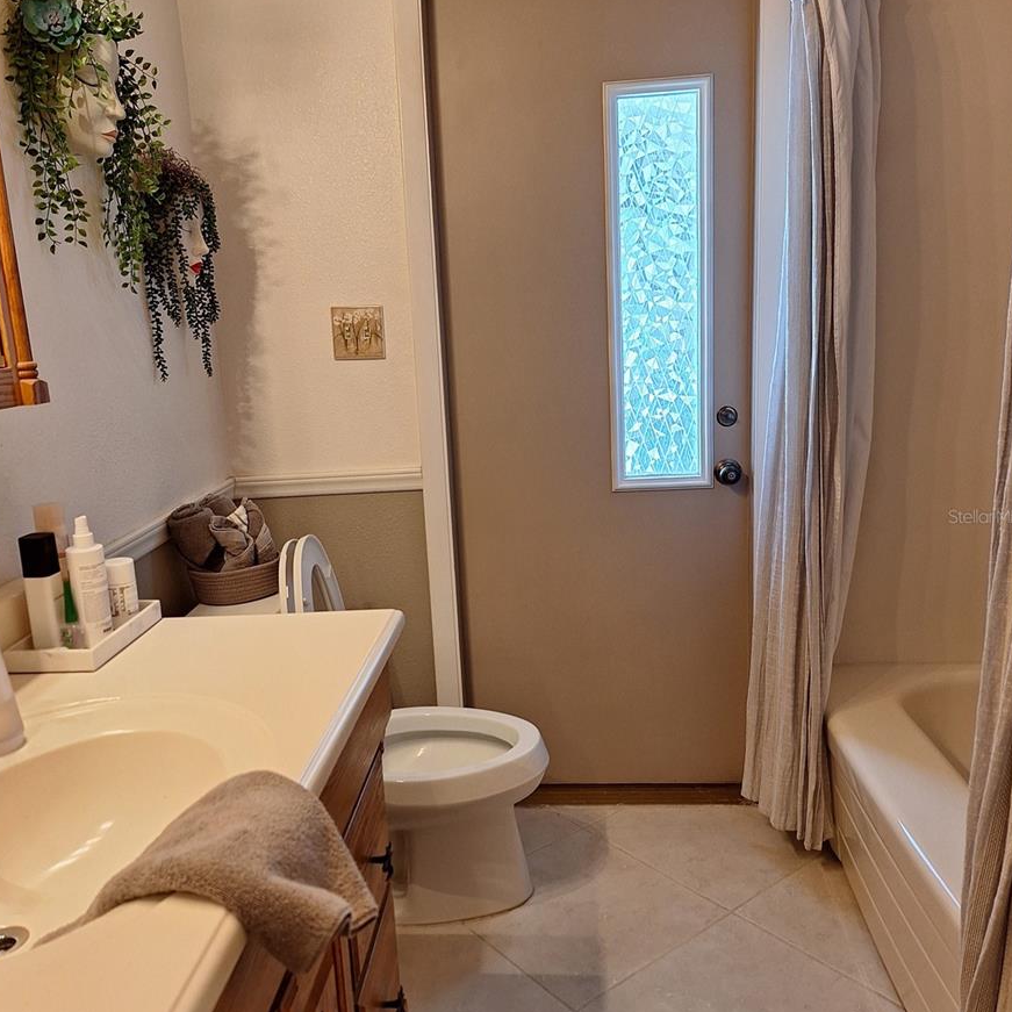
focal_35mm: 28
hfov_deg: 57.3
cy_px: 516
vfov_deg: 57.3
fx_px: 926
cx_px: 508
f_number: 1.8
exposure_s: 1/40
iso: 64
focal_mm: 5.54
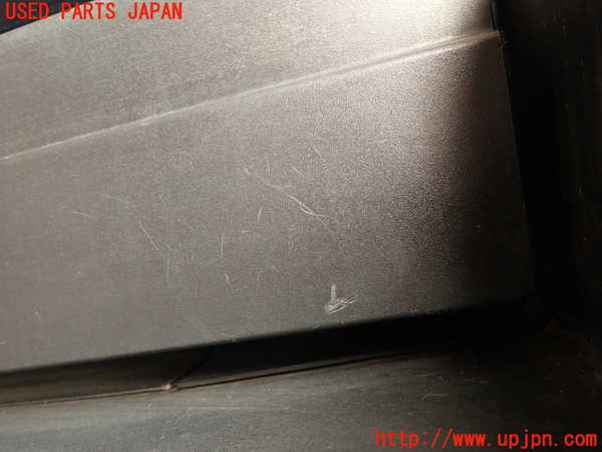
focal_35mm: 25
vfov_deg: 54.9
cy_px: 226
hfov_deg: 69.4
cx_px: 301
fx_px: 435
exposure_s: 1/40
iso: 200
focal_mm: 4.5
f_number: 2
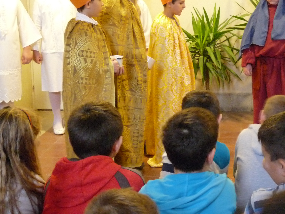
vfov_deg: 21.0
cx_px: 200
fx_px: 576
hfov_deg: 27.5
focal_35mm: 70
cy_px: 79
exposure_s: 1/10
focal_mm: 8.5
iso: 800
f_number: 3.2
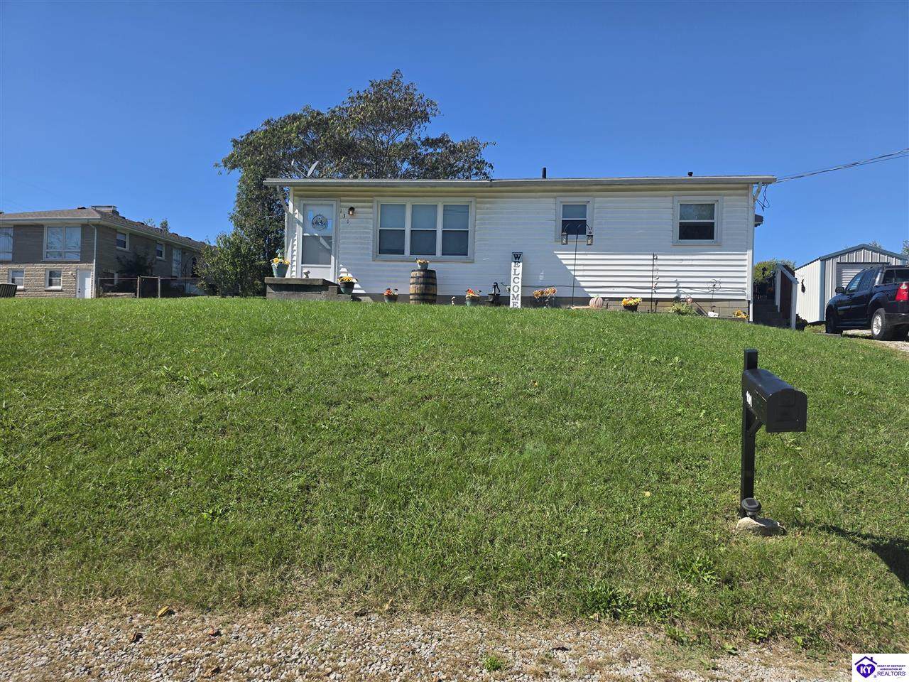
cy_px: 341
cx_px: 454
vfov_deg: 58.9
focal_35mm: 23
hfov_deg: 73.9
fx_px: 604
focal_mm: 6.3
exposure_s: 1/5958
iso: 80
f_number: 1.7
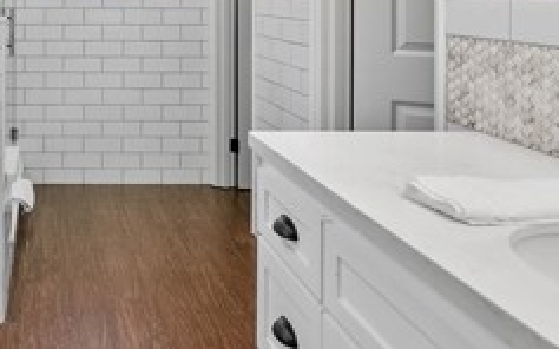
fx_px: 670
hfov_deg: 41.1
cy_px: -13
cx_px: 38
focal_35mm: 44
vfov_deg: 27.3
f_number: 4.5
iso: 400
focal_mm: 16
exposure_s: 1/15
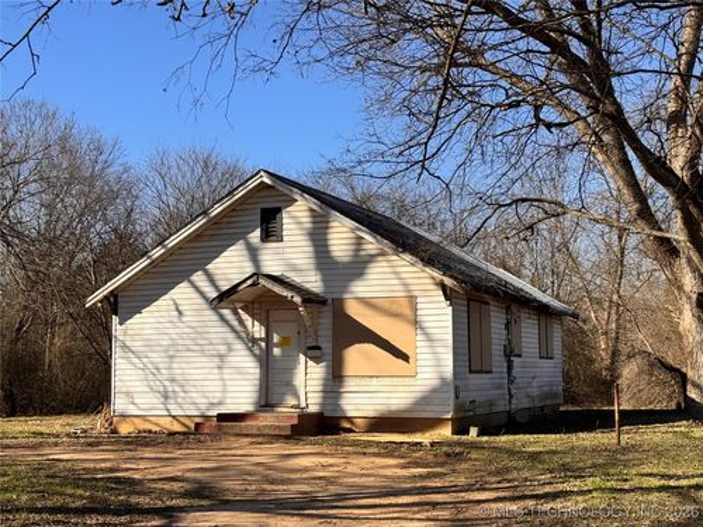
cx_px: 352
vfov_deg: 30.3
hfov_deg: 39.7
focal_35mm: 48
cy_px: 264
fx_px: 975
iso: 64
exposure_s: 1/4049
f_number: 1.78
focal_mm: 6.76
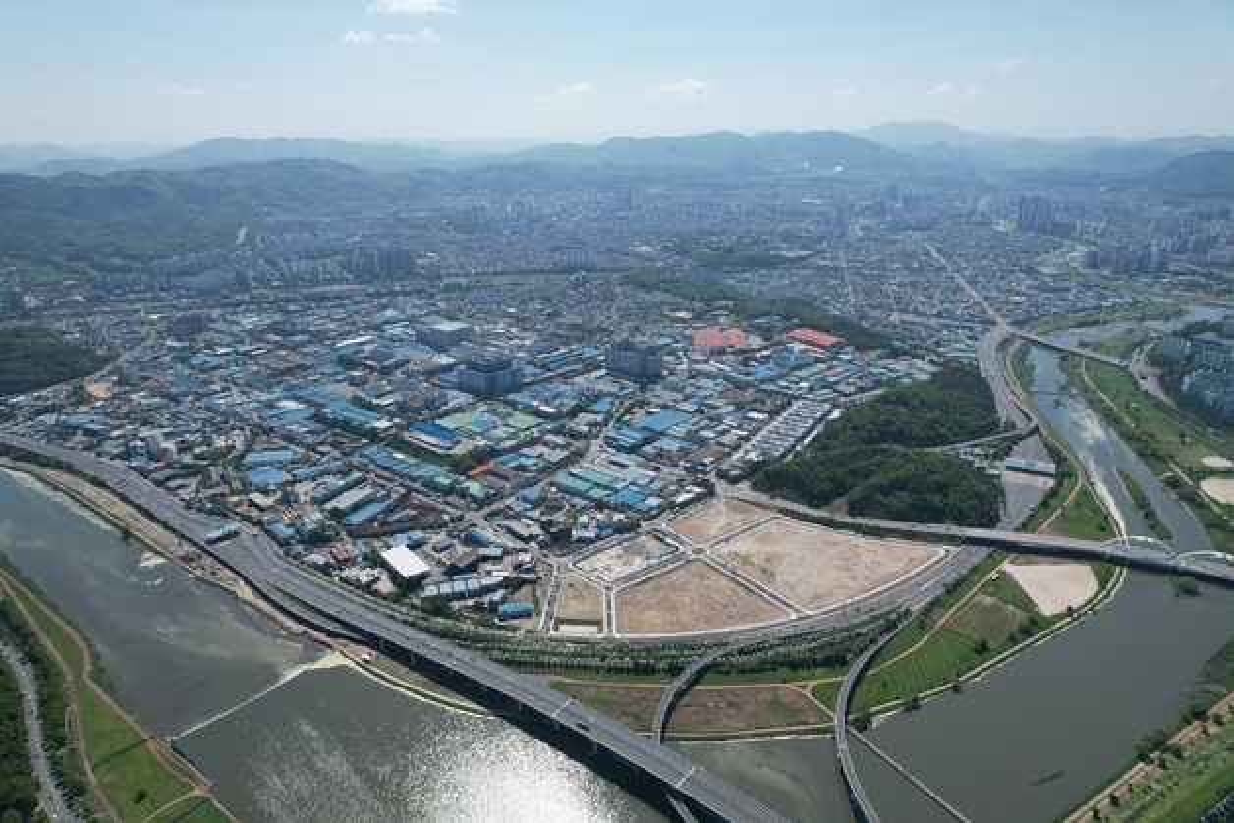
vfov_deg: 57.3
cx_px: 617
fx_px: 754
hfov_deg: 78.6
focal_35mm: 22
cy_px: 412
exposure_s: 1/4000
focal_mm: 8.38
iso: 150
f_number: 2.8
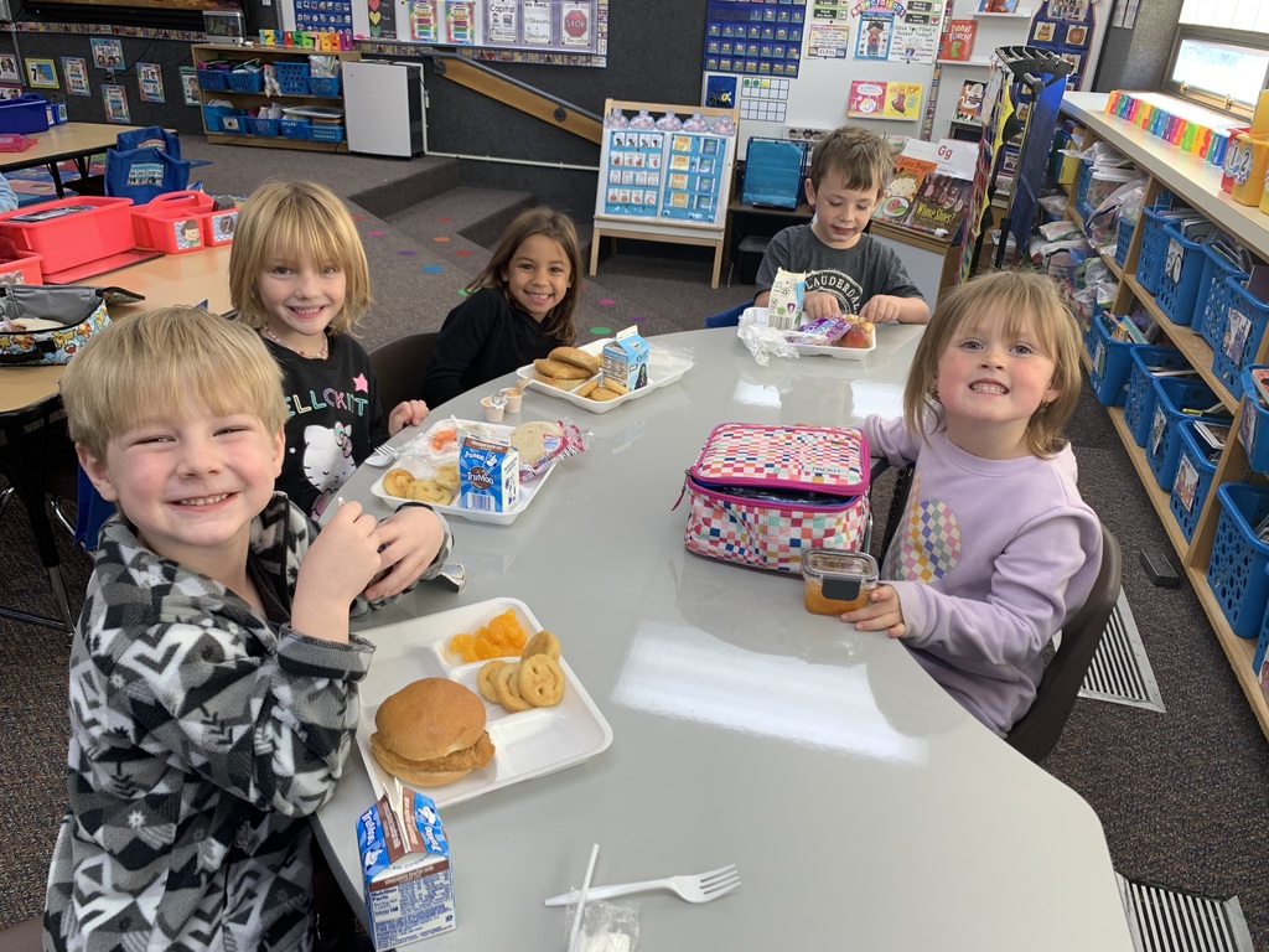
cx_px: 634
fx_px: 953
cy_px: 476
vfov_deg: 53.1
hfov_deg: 67.3
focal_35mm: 26
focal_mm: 4.25
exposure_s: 1/120
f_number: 1.8
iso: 80
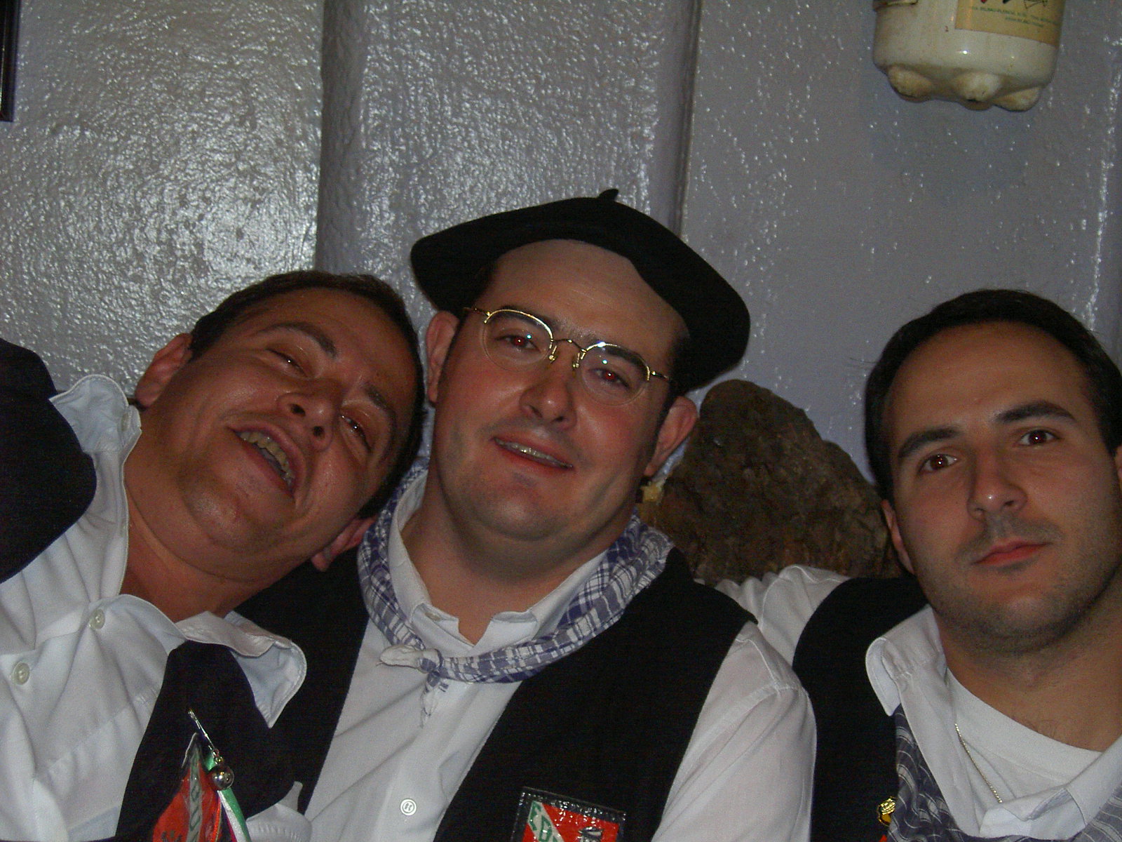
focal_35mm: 55
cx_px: 561
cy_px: 421
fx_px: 1783
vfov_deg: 26.6
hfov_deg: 34.9
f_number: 3.3
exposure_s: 1/68.5
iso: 100
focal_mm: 11.3
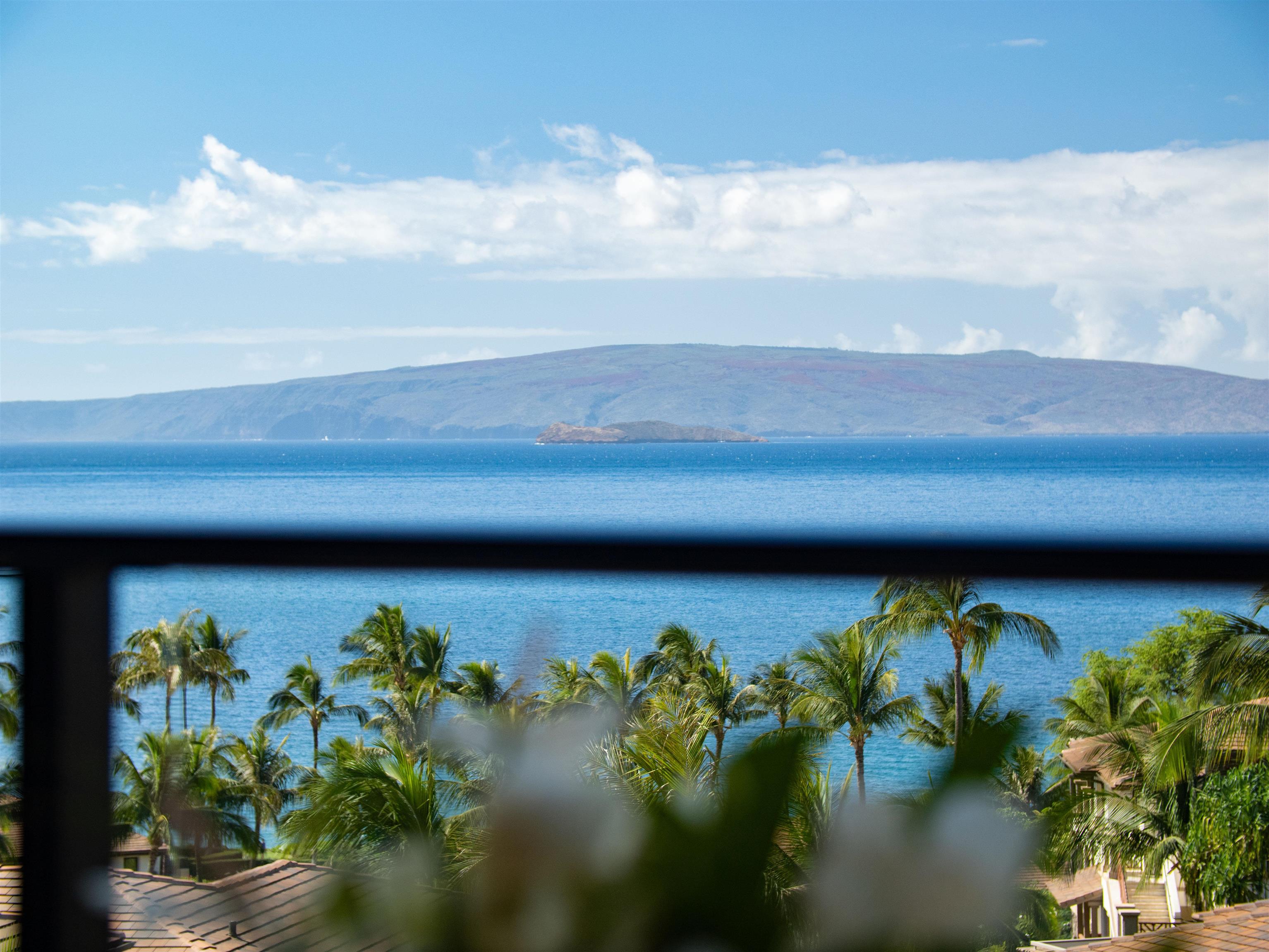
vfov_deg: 14.0
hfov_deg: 18.5
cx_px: 634
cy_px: 476
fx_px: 3888
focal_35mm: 106
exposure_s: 1/1000
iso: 400
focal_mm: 53
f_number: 4
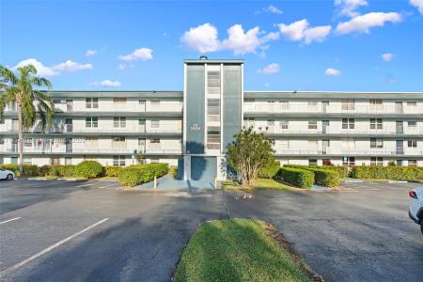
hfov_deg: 96.7
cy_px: 141
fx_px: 188
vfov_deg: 73.7
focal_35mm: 16
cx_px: 212
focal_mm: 16
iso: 500
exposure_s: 1/200
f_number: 11
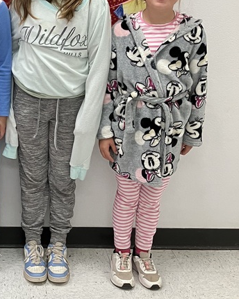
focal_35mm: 65
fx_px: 576
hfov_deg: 22.2
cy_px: 136
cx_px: -25
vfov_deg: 29.1
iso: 125
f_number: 1.8
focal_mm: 3.99
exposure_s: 1/60
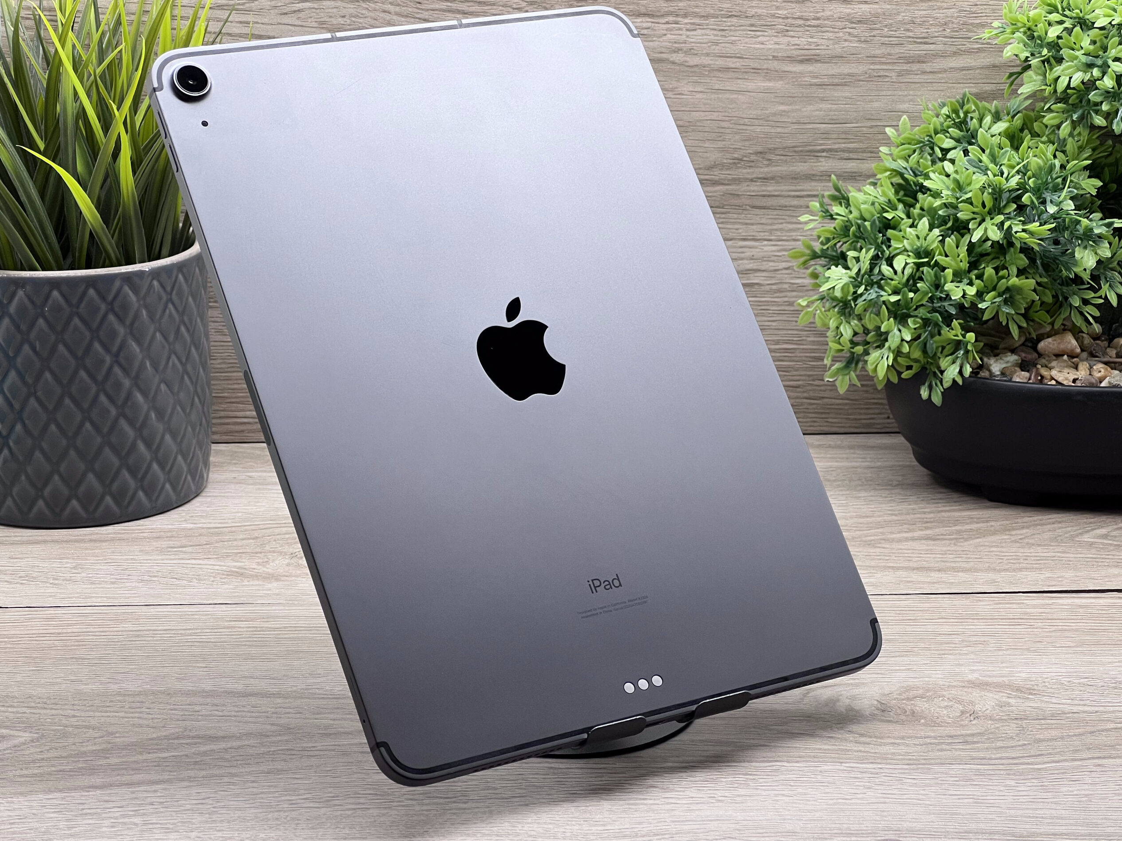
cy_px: 417
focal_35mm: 78
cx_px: 561
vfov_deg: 18.9
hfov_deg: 25.0
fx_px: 2528
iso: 64
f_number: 2.8
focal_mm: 9
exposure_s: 1/100
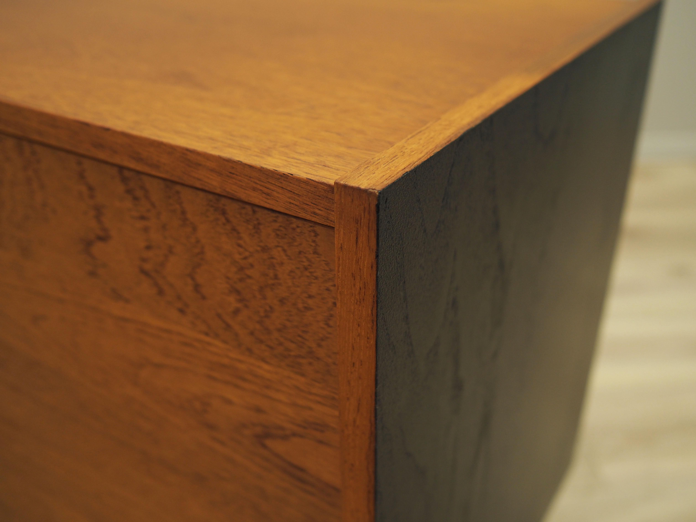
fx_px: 684
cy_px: 261
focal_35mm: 34
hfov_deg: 54.0
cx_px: 348
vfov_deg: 41.8
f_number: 2.5
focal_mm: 17
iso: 320
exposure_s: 1/50
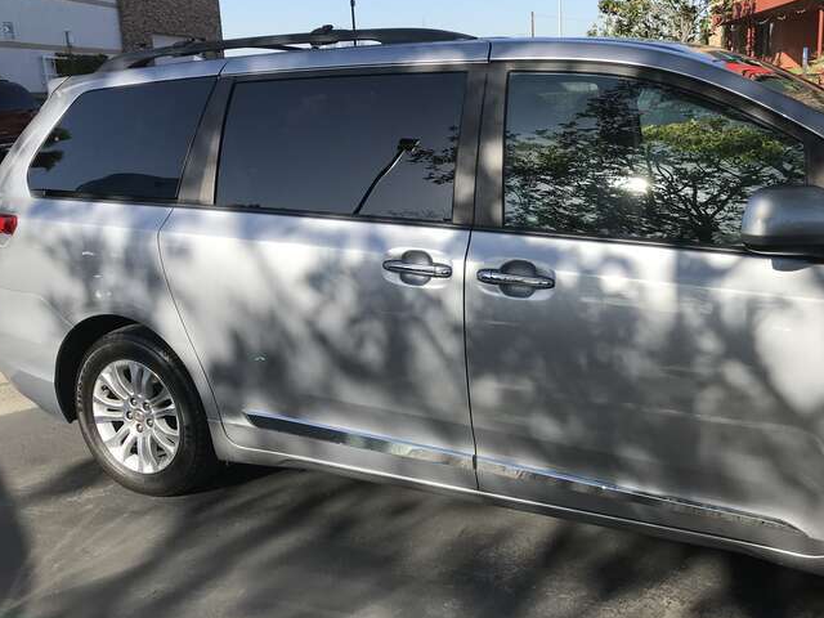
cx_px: 453
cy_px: 274
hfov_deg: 52.5
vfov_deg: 40.6
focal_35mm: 35
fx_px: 833
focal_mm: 3.99
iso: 20
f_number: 1.8
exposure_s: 1/1597
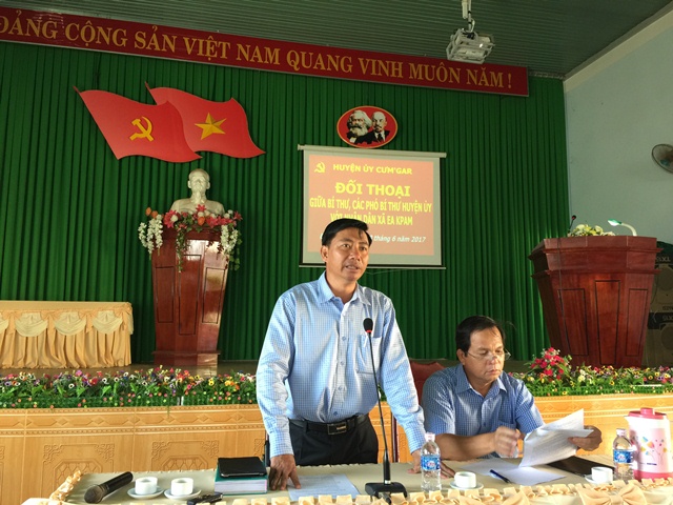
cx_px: 336
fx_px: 564
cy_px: 252
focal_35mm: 29
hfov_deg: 61.7
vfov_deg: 48.2
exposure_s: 1/17
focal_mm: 4.15
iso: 40
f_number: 2.2
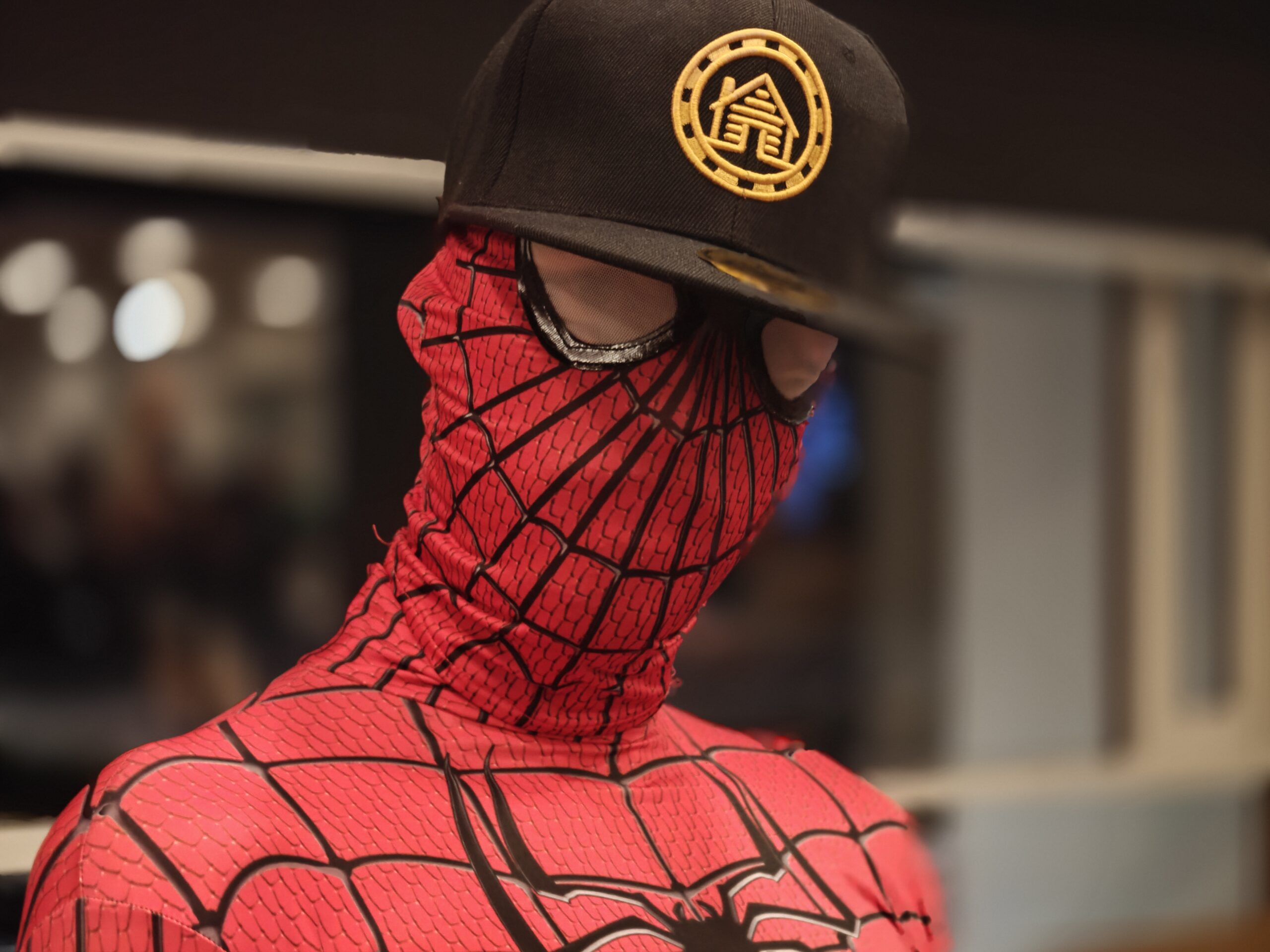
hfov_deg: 27.8
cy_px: 476
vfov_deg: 21.0
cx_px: 635
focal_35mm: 70
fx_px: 2568
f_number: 1.4
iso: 2500
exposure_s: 1/17
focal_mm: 13.3
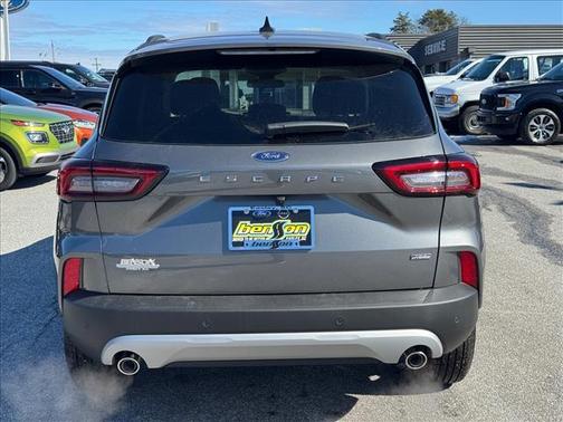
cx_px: 282
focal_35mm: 48
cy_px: 211
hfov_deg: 39.7
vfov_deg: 30.3
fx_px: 781
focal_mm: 6.76
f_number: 1.78
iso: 64
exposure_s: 1/2110
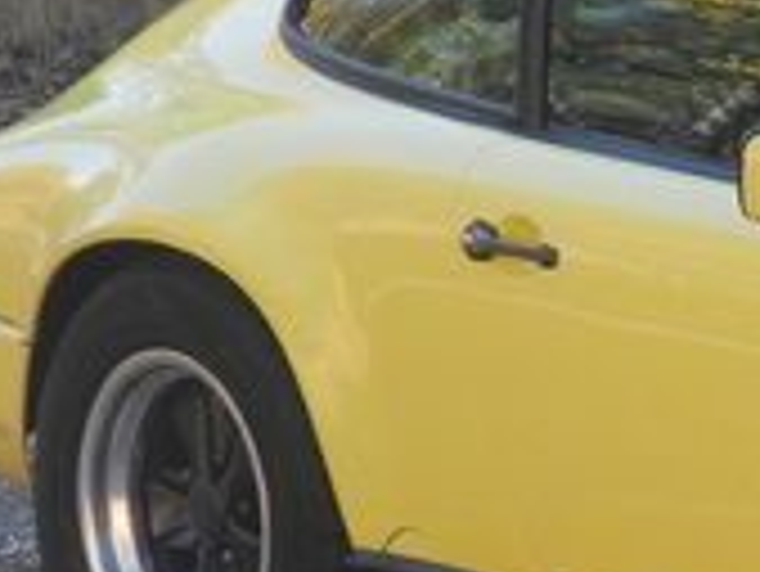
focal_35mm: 910
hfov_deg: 2.2
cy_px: 275
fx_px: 19993
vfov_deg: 1.6
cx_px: 1268
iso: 100
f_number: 5.6
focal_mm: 42.6
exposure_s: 1/61.3
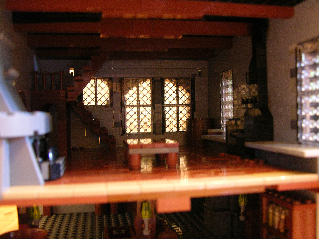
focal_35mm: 39
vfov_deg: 36.8
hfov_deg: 47.9
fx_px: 359
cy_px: 120
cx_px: 160
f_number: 2.9
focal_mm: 10
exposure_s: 1/1.5
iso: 200
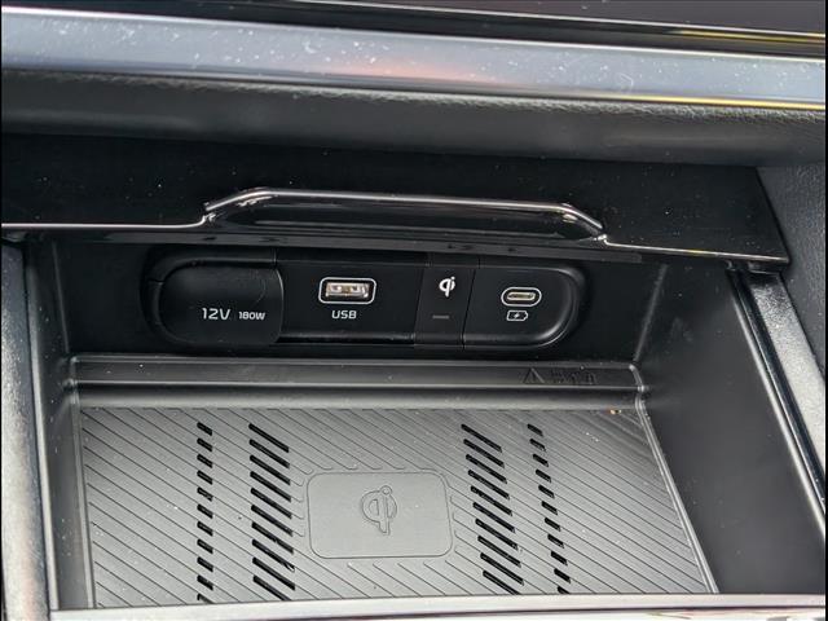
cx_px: 414
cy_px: 310
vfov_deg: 29.7
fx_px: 1172
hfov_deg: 38.9
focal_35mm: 49
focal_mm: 6.9
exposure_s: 1/114
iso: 377
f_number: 1.68
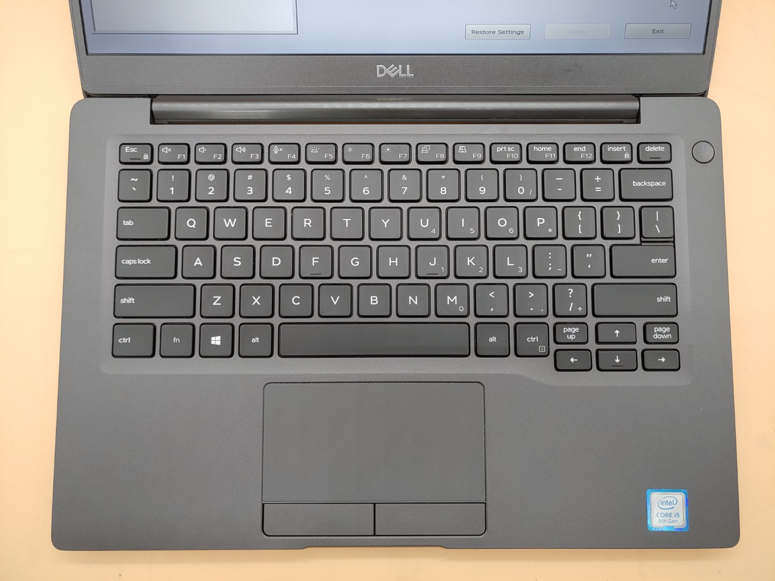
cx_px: 388
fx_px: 582
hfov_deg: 67.3
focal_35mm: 26
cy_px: 290
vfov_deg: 53.1
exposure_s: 1/60
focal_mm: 4.36
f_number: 1.8
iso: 50
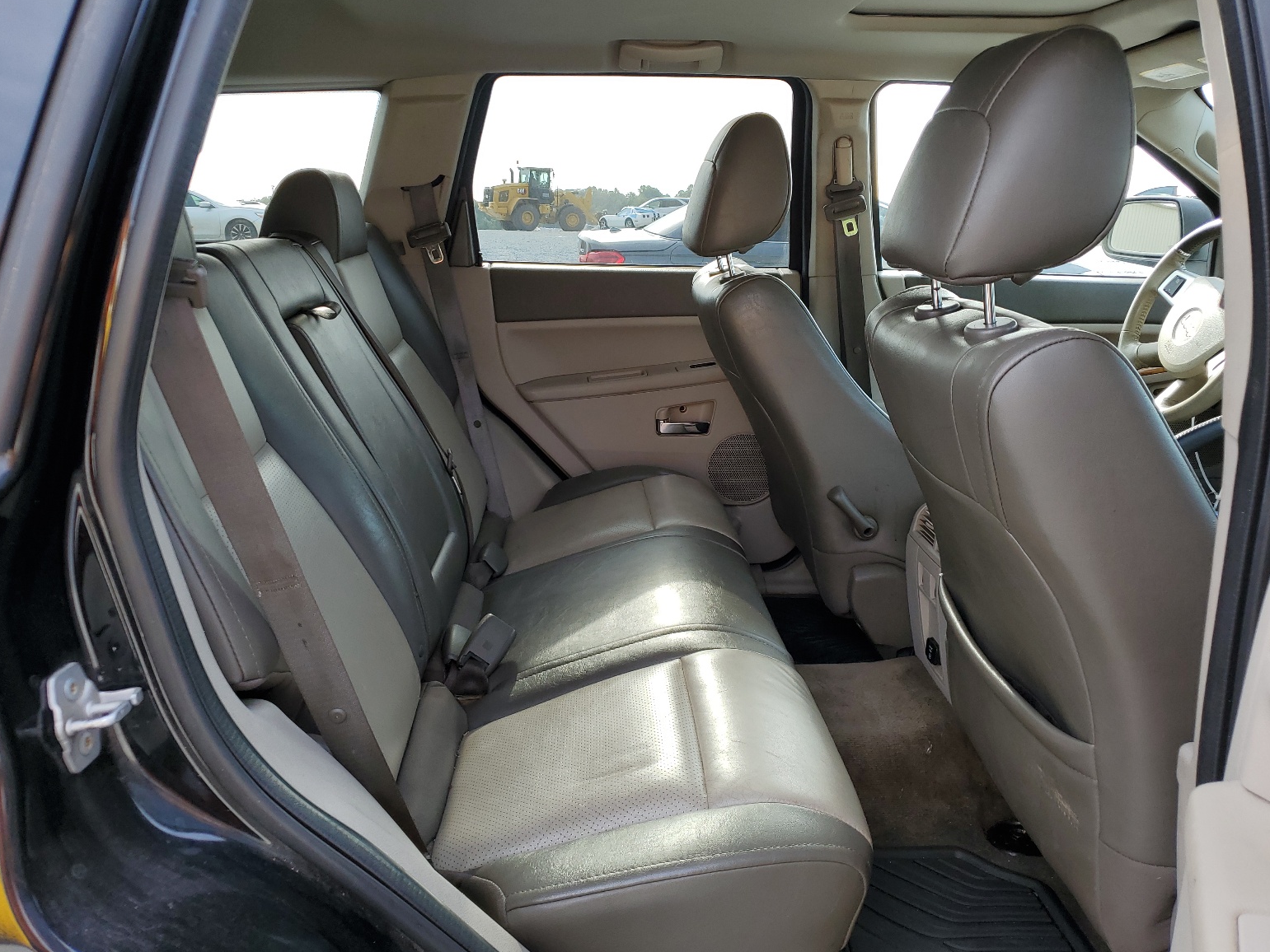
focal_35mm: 27
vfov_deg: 51.4
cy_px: 485
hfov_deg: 65.3
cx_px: 614
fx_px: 991
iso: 50
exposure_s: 1/323
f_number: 1.5
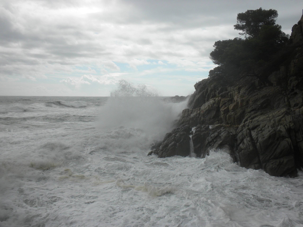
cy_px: 114
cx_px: 152
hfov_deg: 50.1
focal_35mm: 37
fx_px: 324
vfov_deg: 38.7
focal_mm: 6.6
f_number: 10
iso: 64
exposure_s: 1/155
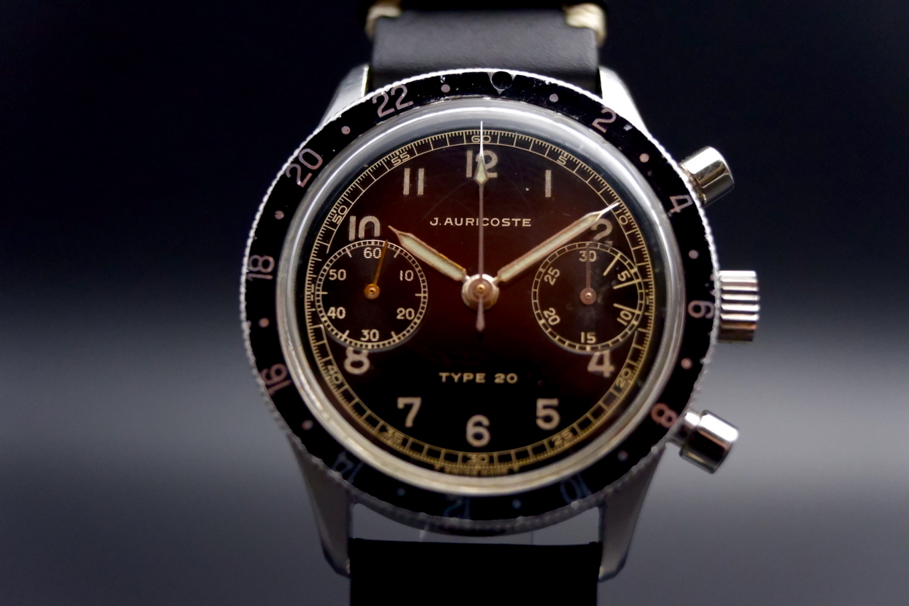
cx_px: 454
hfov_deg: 37.5
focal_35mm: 53
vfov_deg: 25.5
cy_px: 303
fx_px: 1338
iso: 6400
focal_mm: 35.8
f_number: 3.6
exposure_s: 1/4000
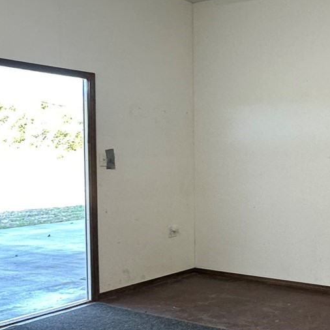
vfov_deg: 36.0
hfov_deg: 32.6
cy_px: 182
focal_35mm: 47
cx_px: 343
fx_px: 507
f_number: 2.2
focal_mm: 2.22
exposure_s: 1/120
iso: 200
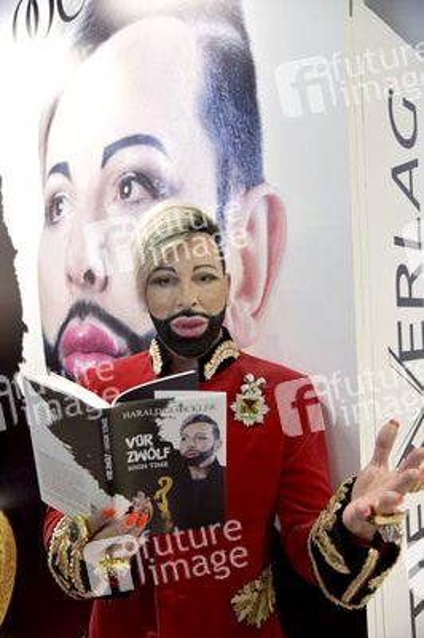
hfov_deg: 41.0
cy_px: 319
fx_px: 566
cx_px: 212
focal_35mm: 32
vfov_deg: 58.8
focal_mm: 32
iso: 560
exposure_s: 1/60
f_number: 4
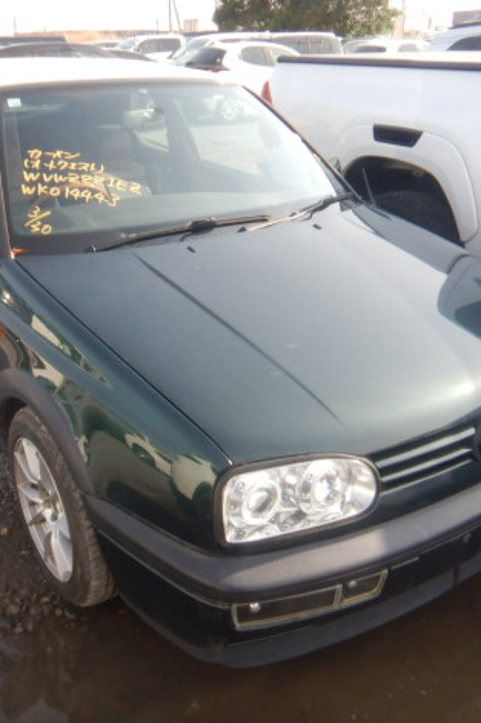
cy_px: 360
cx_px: 200
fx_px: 682
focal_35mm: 34
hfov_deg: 38.7
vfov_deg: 55.8
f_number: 2.8
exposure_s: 1/160
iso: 125
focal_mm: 4.3
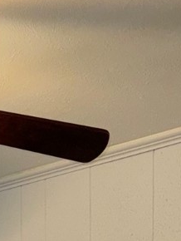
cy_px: 563
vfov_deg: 12.5
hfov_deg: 11.4
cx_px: -62
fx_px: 884
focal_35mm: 127
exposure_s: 1/23
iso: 80
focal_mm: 6.76
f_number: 1.78
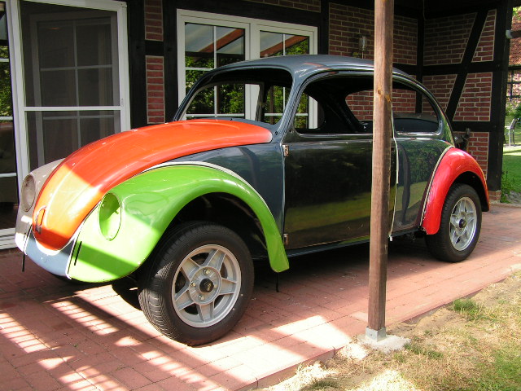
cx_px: 260
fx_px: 572
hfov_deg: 49.0
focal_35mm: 38
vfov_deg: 37.7
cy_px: 196
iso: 50
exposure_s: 1/100
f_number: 4.5
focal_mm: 6.3
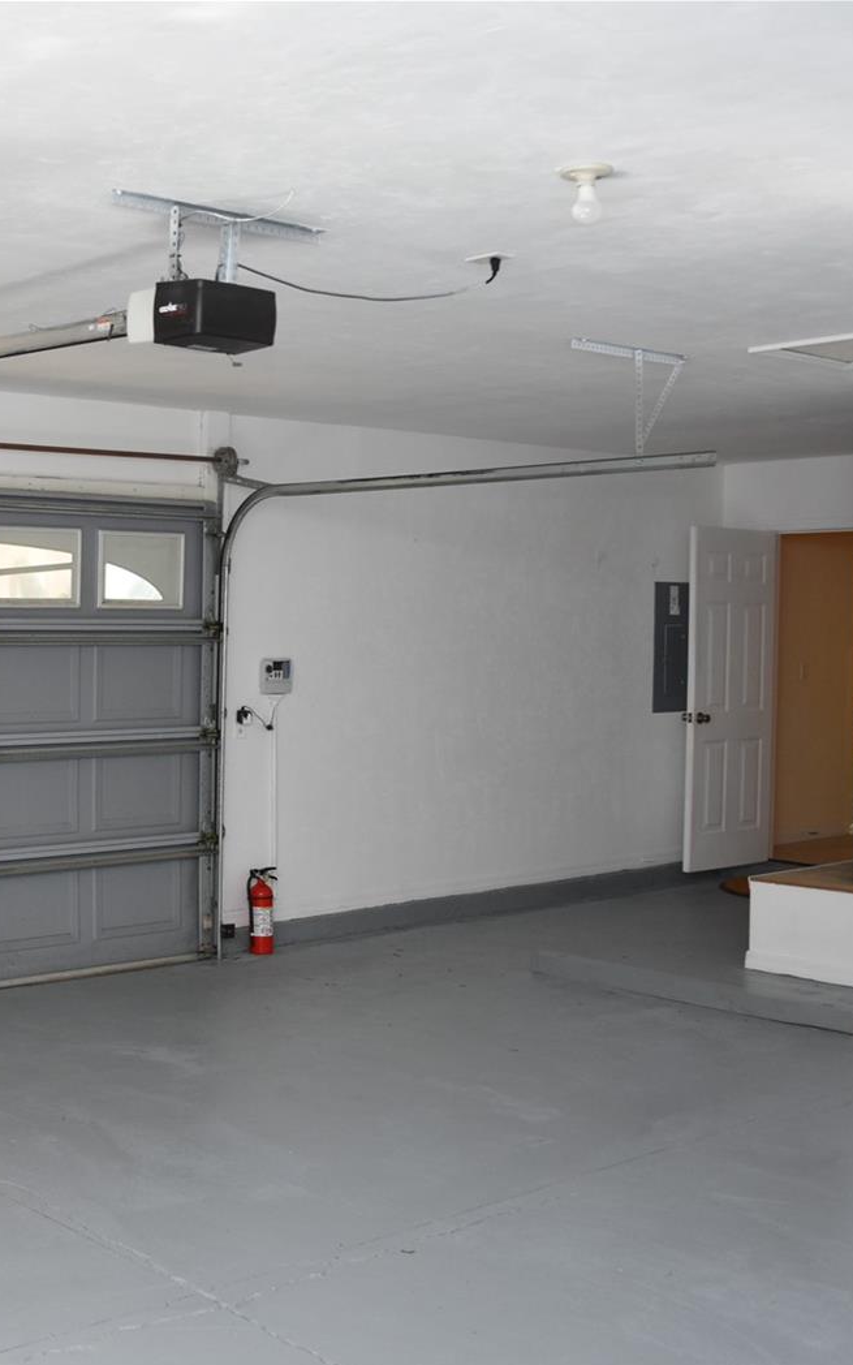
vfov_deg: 47.2
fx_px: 1562
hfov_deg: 29.0
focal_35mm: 42
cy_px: 693
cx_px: 49
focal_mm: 18
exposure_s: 1/60
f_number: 4
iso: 450
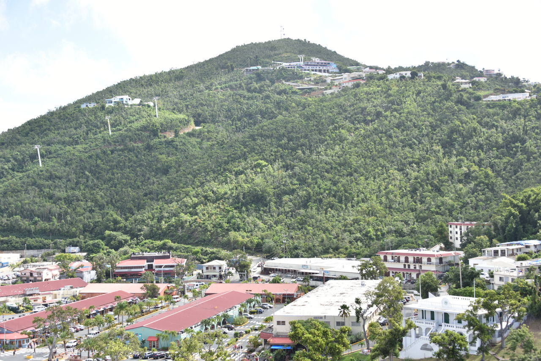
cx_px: 270
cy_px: 180
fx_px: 782
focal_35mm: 52
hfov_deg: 38.2
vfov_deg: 26.0
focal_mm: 52
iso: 100
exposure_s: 1/160
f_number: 6.3
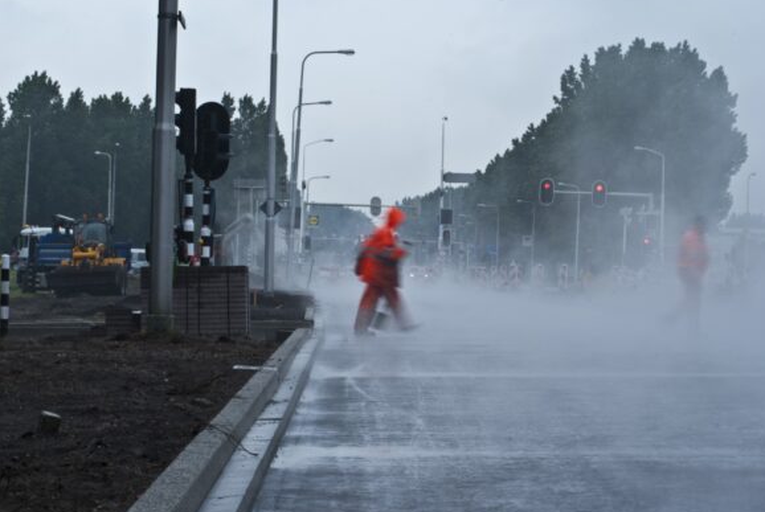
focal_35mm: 109
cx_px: 396
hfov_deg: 18.7
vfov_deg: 12.6
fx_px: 2319
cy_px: 257
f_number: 32
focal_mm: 70
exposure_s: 1/10
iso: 100
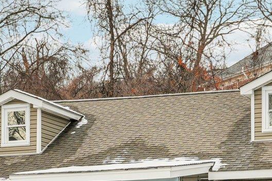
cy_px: 286
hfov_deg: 15.1
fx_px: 1027
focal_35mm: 136
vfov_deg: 9.7
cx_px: 156
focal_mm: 35
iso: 100
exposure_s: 1/80
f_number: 8
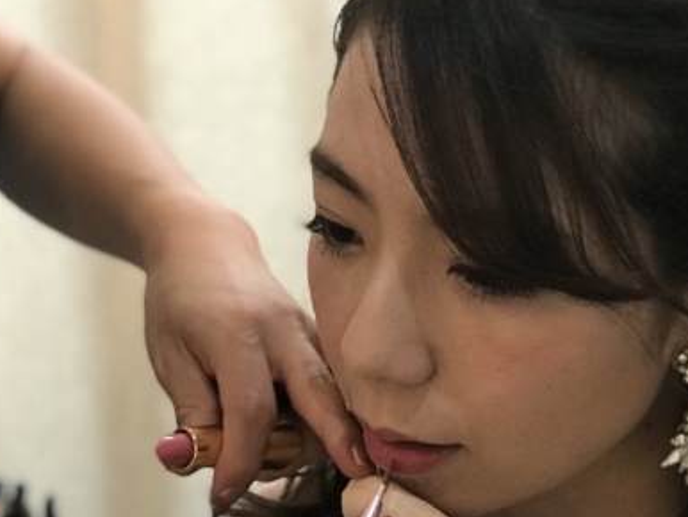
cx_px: 230
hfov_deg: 16.6
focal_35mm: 118
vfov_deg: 12.5
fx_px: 2347
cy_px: 373
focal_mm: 6.6
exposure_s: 1/50
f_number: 2.8
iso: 400
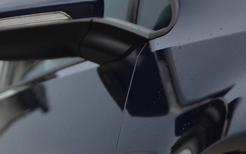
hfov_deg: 11.7
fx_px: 1193
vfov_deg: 7.4
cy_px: 91
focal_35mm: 178
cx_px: 50
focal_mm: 70
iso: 560
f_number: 5.3
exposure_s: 1/60
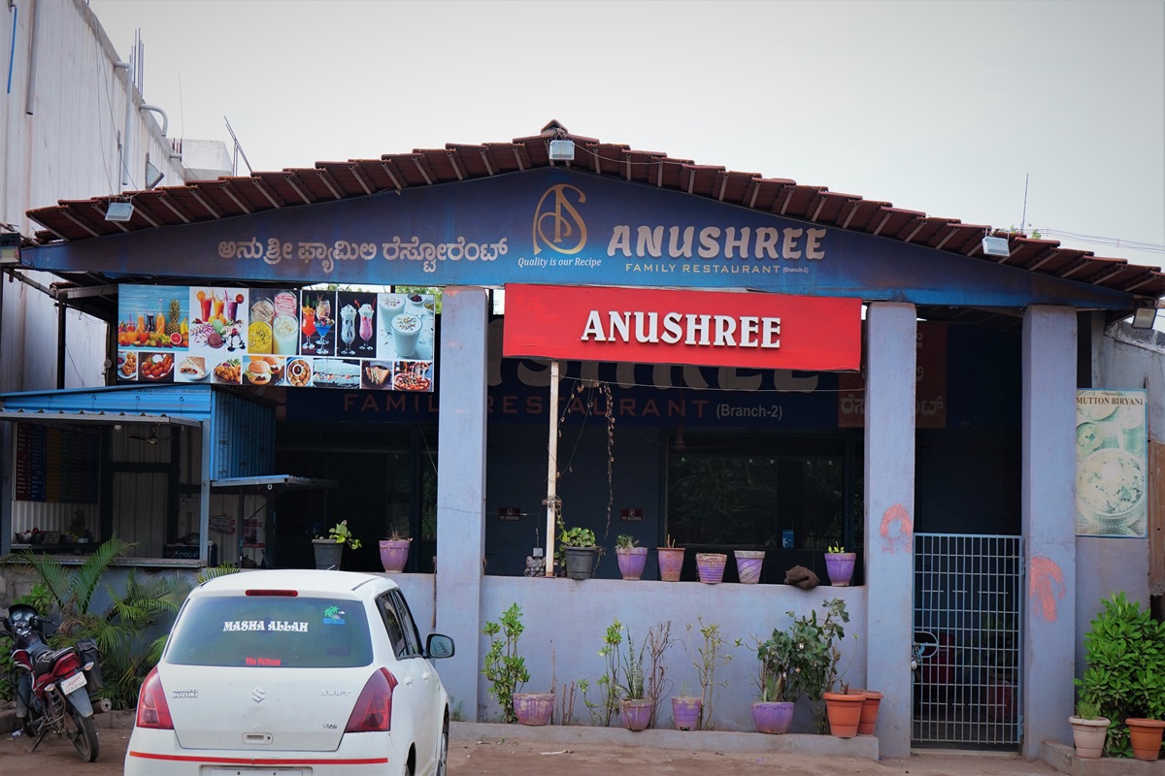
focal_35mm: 43
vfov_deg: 31.2
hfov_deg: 45.4
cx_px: 582
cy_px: 388
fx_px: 1391
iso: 500
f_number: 8
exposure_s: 1/400
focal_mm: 43
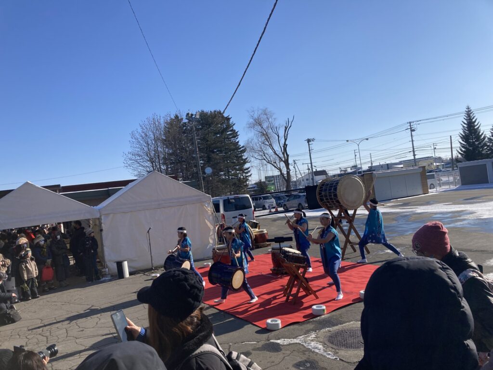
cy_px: 185
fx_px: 399
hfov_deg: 63.4
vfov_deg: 49.7
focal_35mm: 28
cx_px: 246
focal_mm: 3.99
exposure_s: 1/3472
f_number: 1.8
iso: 25
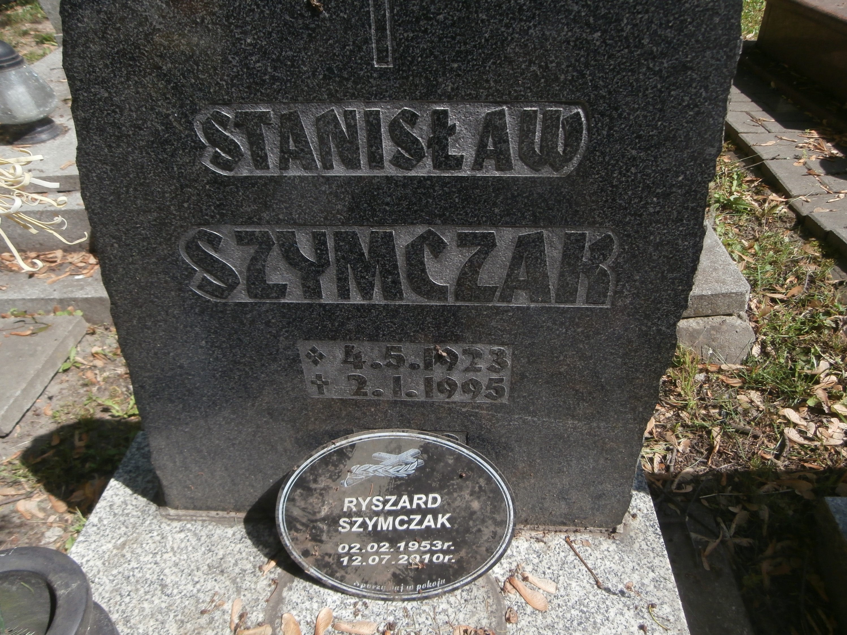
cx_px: 424
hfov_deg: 71.6
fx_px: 587
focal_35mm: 24
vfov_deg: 56.8
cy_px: 318
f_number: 3
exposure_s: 1/800
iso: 100
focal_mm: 4.2
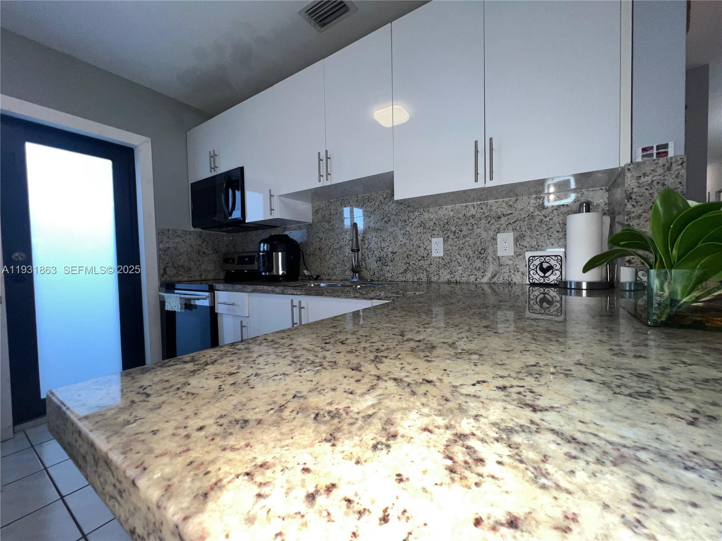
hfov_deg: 106.2
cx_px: 361
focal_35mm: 13
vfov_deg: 89.9
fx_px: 271
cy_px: 270
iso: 64
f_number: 1.8
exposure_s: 1/64
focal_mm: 1.57
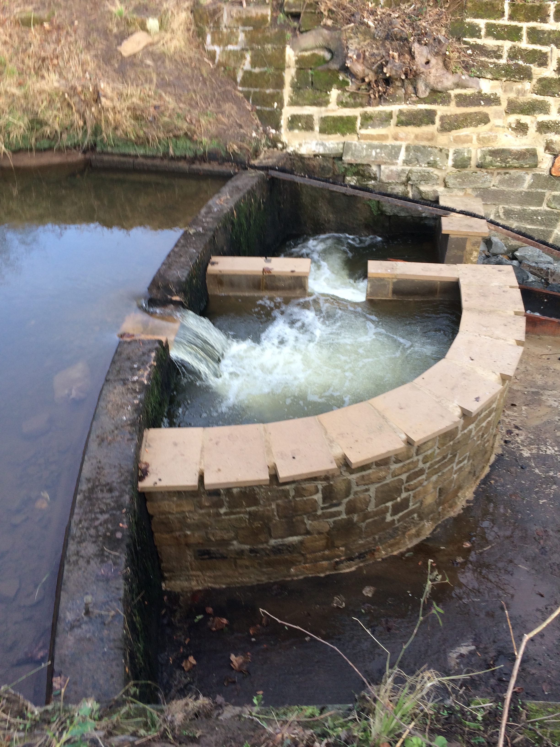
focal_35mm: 29
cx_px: 280
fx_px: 626
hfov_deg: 48.2
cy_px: 374
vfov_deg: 61.7
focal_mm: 4.15
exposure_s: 1/100
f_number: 2.2
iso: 50
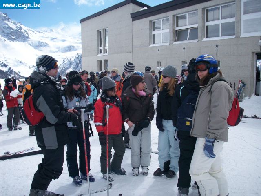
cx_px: 130
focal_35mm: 37
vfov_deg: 38.7
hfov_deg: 50.1
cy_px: 98
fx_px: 279
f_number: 5.6
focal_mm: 6.2
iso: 80
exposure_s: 1/475
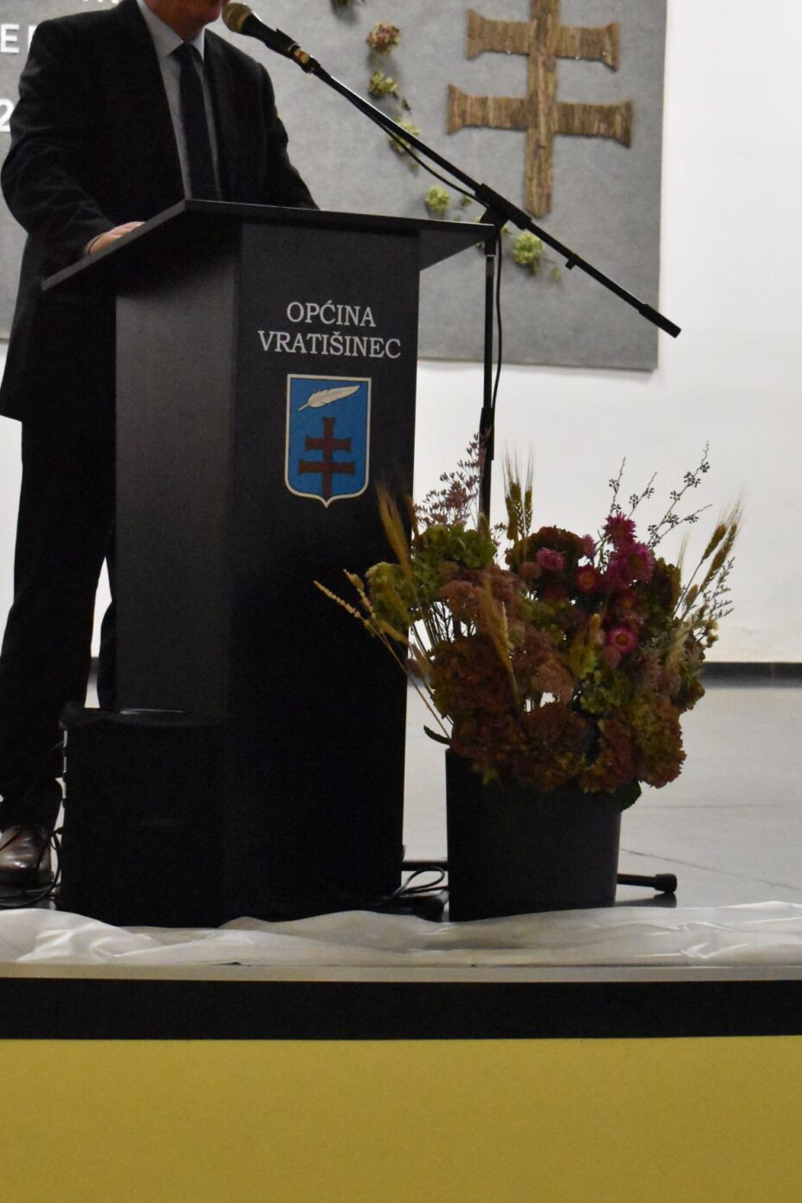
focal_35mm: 98
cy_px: 474
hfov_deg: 13.9
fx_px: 3275
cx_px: 295
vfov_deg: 20.8
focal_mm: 48
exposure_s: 1/320
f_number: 5.6
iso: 11400
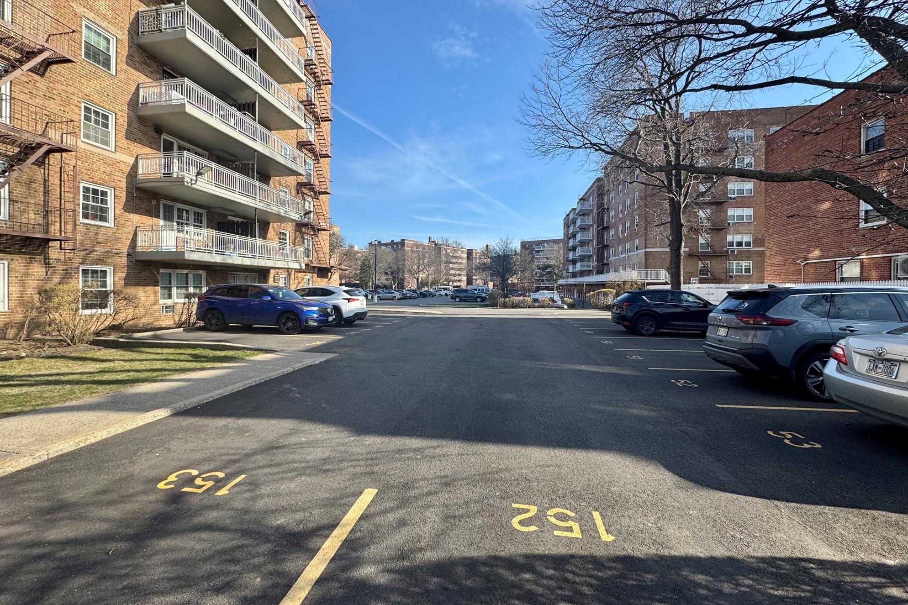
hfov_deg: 100.4
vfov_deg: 77.2
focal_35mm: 15
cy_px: 286
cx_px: 448
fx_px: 378
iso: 50
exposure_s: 1/1217
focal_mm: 2.22
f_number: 2.2
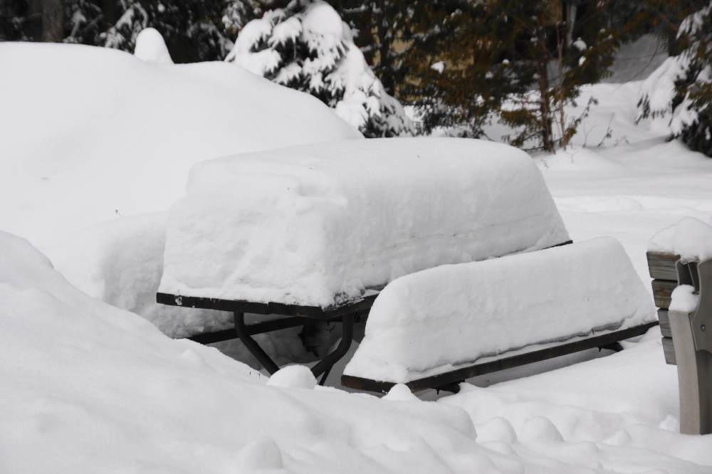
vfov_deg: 15.2
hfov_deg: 22.6
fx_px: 1779
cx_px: 356
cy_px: 237
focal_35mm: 90
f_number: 7.1
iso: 100
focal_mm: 60
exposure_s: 1/125
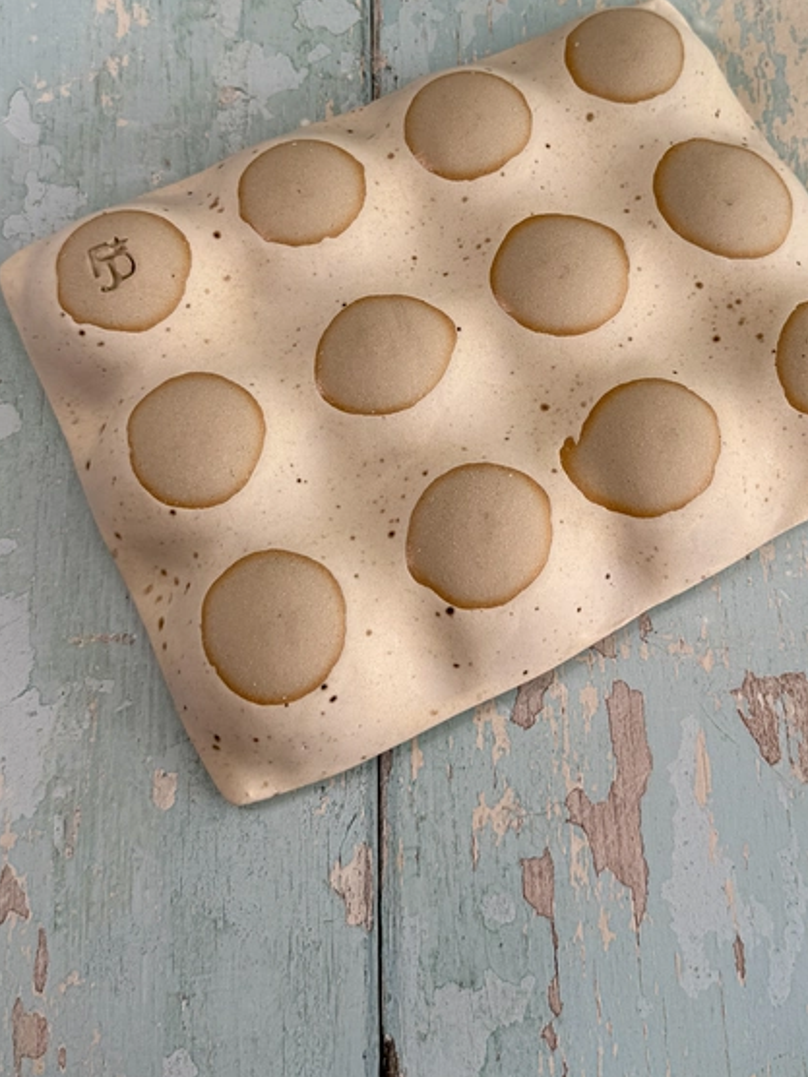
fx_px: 1183
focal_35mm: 38
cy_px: 370
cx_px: 504
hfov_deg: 37.5
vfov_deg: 48.3
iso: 64
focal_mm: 6.76
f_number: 1.78
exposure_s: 1/246
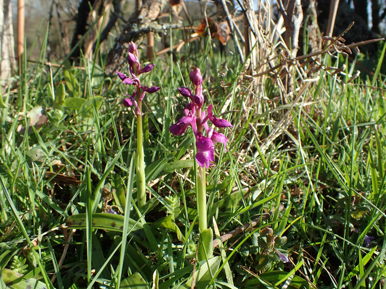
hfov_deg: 60.0
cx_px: 193
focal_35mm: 30
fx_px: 335
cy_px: 144
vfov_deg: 46.8
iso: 100
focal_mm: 5.5
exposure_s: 1/500
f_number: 3.2
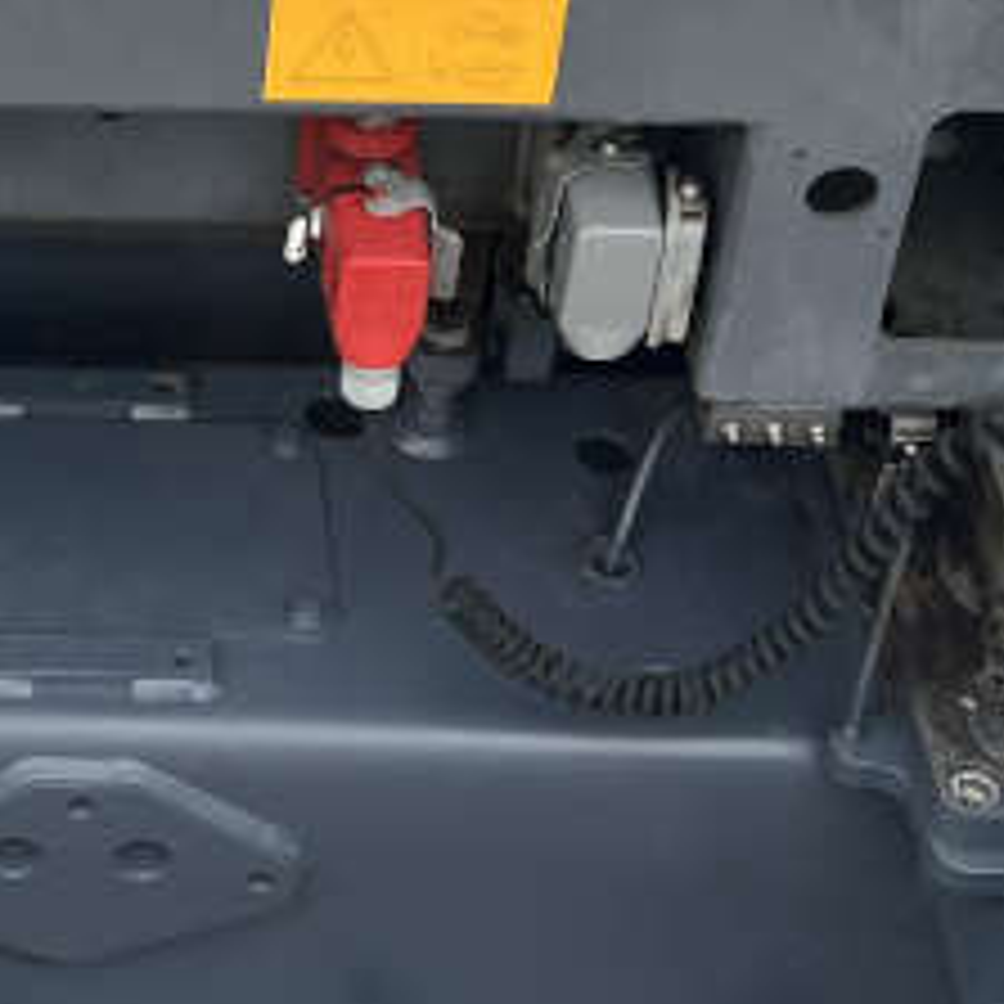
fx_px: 3380
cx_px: -23
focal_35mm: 103
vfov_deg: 16.4
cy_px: -81
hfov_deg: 16.5
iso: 50
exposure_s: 1/397
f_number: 1.5
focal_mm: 5.7
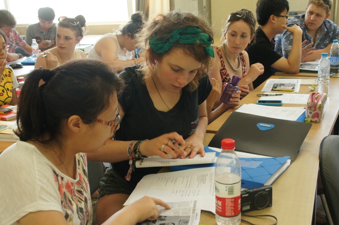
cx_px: 170
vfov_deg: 31.8
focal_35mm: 42
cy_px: 112
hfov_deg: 46.5
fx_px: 395
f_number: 6.3
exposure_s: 1/80
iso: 1600
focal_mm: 28
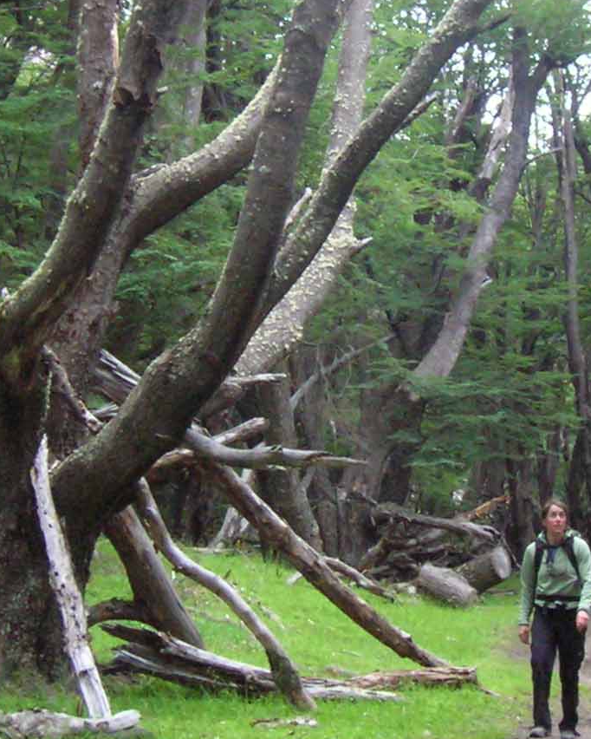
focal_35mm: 89
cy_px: 281
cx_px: 400
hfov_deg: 17.2
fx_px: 1945
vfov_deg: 21.4
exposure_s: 1/117
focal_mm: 5.7
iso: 200
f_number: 4.9
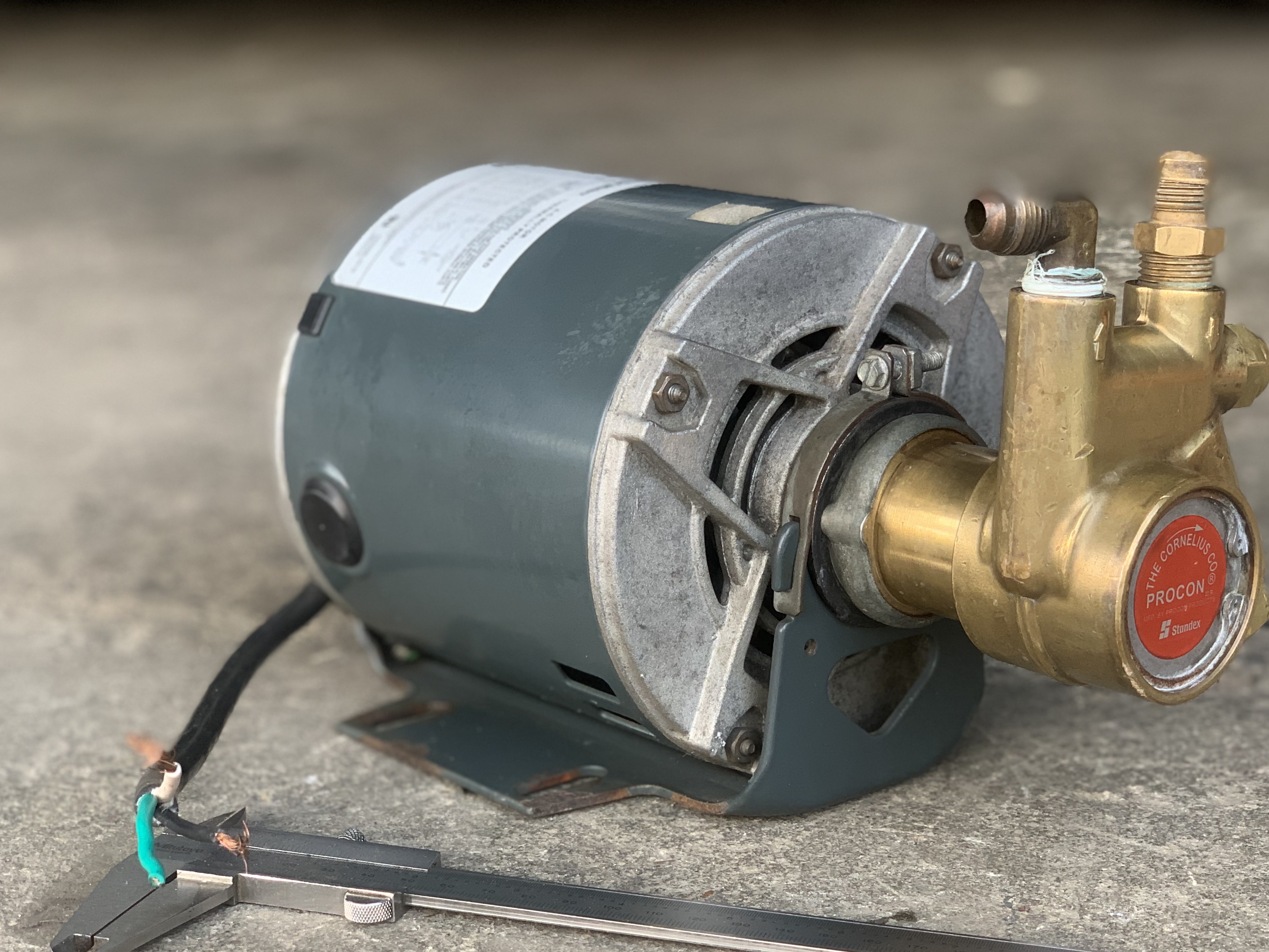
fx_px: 2420
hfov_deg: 29.3
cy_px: 593
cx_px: 757
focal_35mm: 66
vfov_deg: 22.2
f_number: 2.4
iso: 64
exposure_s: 1/122
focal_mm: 6
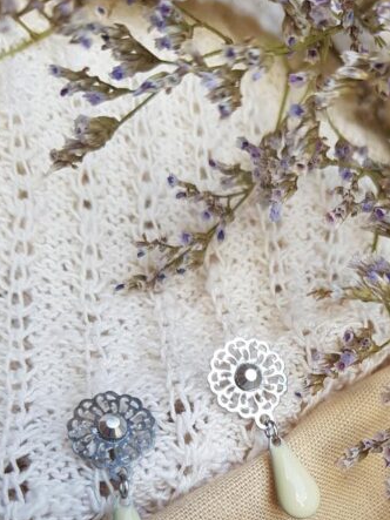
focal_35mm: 47
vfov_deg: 37.8
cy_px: 467
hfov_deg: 30.5
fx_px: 706
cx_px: 274
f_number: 1.7
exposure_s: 1/133
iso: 40
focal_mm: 4.2
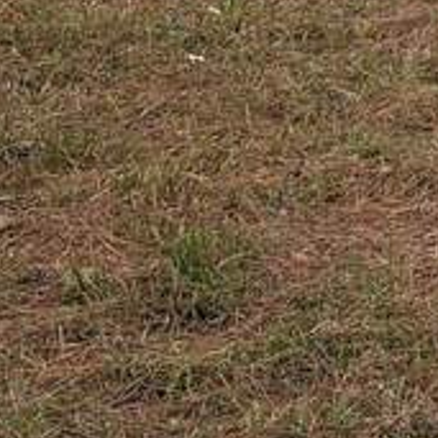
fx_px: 2462
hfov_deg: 8.9
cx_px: 1168
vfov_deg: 9.3
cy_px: -523
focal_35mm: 172
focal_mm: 5.96
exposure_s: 1/243
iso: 80
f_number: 1.6
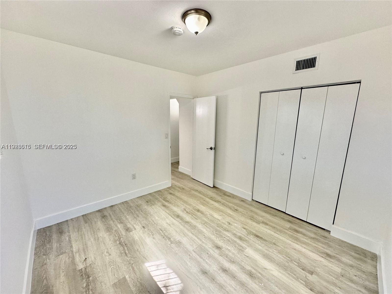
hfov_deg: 102.1
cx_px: 196
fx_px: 159
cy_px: 147
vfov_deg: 85.7
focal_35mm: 14
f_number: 2.2
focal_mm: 2.22
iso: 125
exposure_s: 1/120
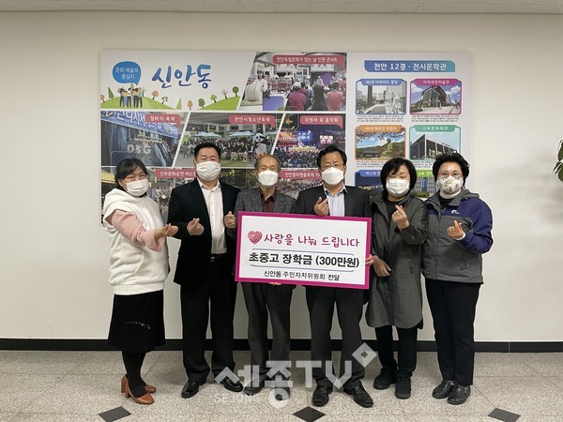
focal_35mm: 26
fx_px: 423
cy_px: 211
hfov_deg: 67.3
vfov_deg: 53.1
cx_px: 282
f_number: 1.6
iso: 125
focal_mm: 4.2
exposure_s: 1/60
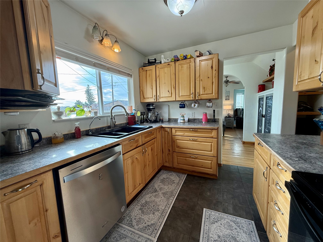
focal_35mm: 14
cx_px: 162
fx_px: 131
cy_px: 121
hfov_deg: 102.1
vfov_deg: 85.7
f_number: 2.2
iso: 100
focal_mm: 2.22
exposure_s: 1/120
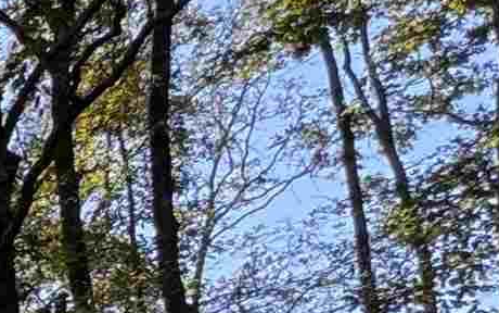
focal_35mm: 99
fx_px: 1347
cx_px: -879
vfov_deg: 11.8
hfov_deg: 12.5
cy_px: 635
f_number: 2.2
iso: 40
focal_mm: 2.22
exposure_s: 1/515
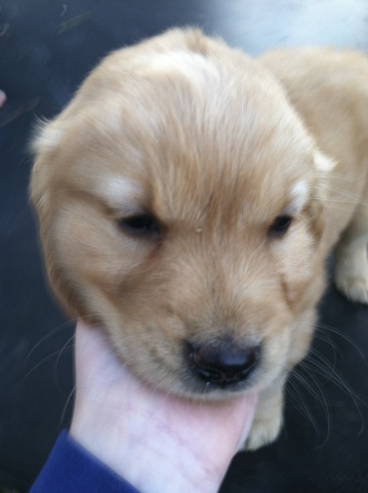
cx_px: 184
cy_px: 246
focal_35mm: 35
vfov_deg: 52.7
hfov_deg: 40.6
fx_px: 497
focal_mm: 3.85
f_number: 2.8
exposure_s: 1/17
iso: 80
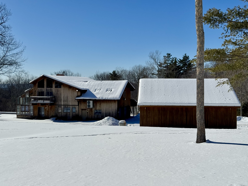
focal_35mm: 48
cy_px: 93
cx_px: 124
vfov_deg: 30.3
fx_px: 344
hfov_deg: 39.7
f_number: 1.78
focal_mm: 6.76
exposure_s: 1/15385
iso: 64
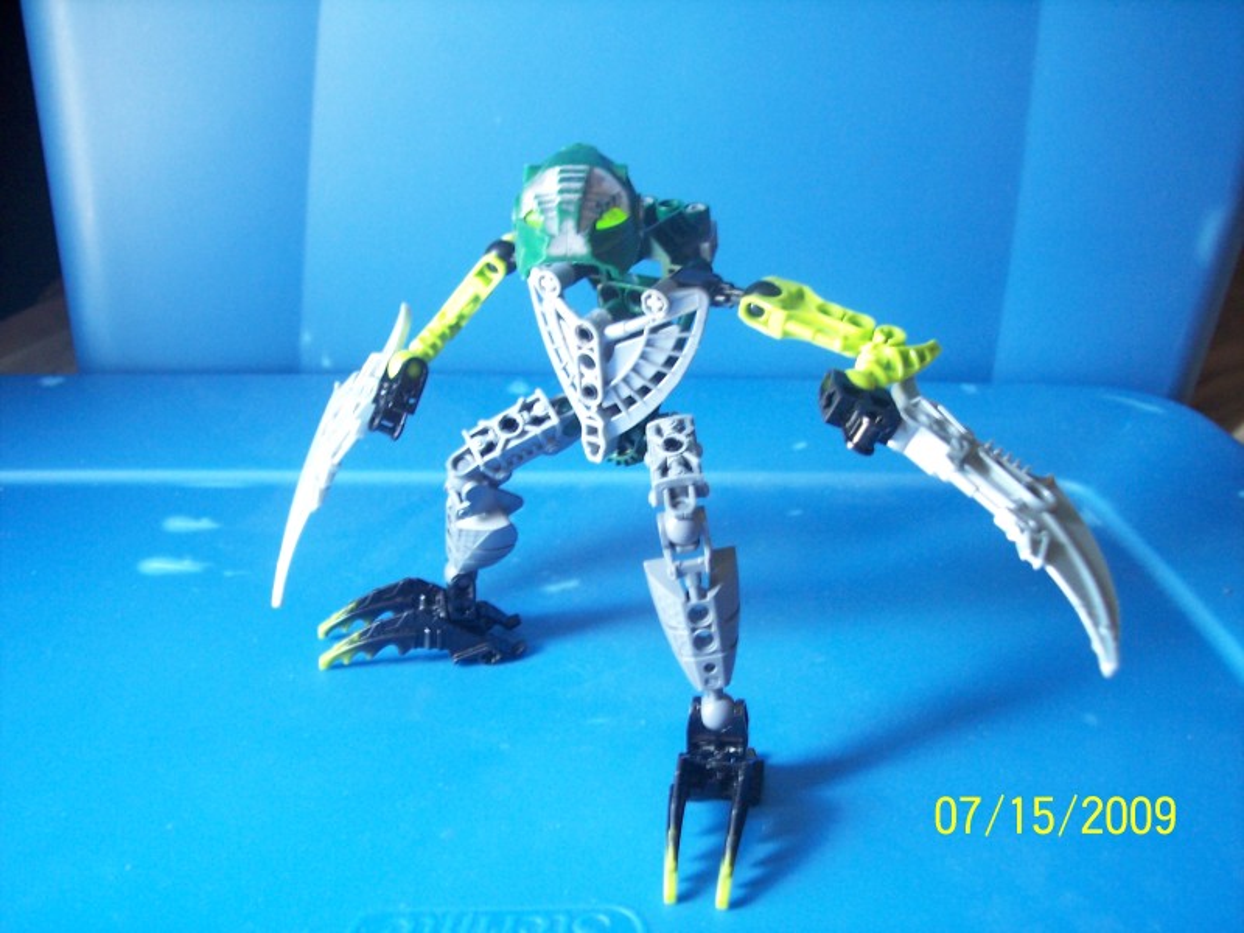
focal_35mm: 39
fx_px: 1402
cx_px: 622
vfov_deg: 36.8
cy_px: 466
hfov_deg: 47.9
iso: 200
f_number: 3.4
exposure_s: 1/6
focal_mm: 8
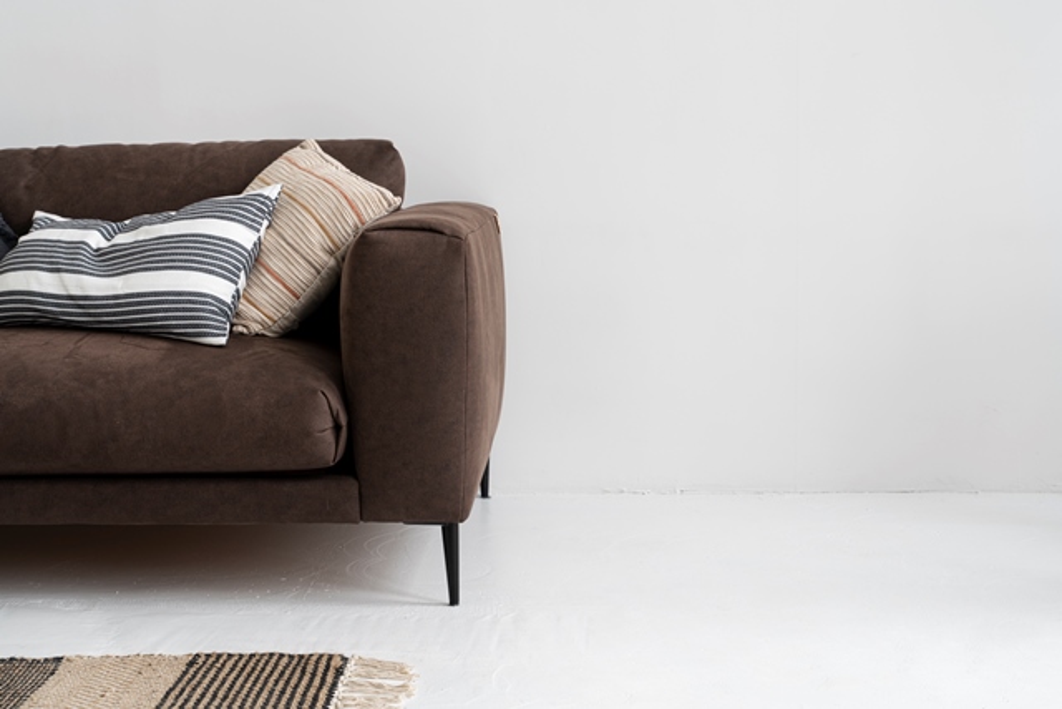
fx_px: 1770
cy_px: 354
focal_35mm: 60
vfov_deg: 22.6
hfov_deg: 33.4
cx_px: 531
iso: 100
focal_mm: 60
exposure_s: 1/4
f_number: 8
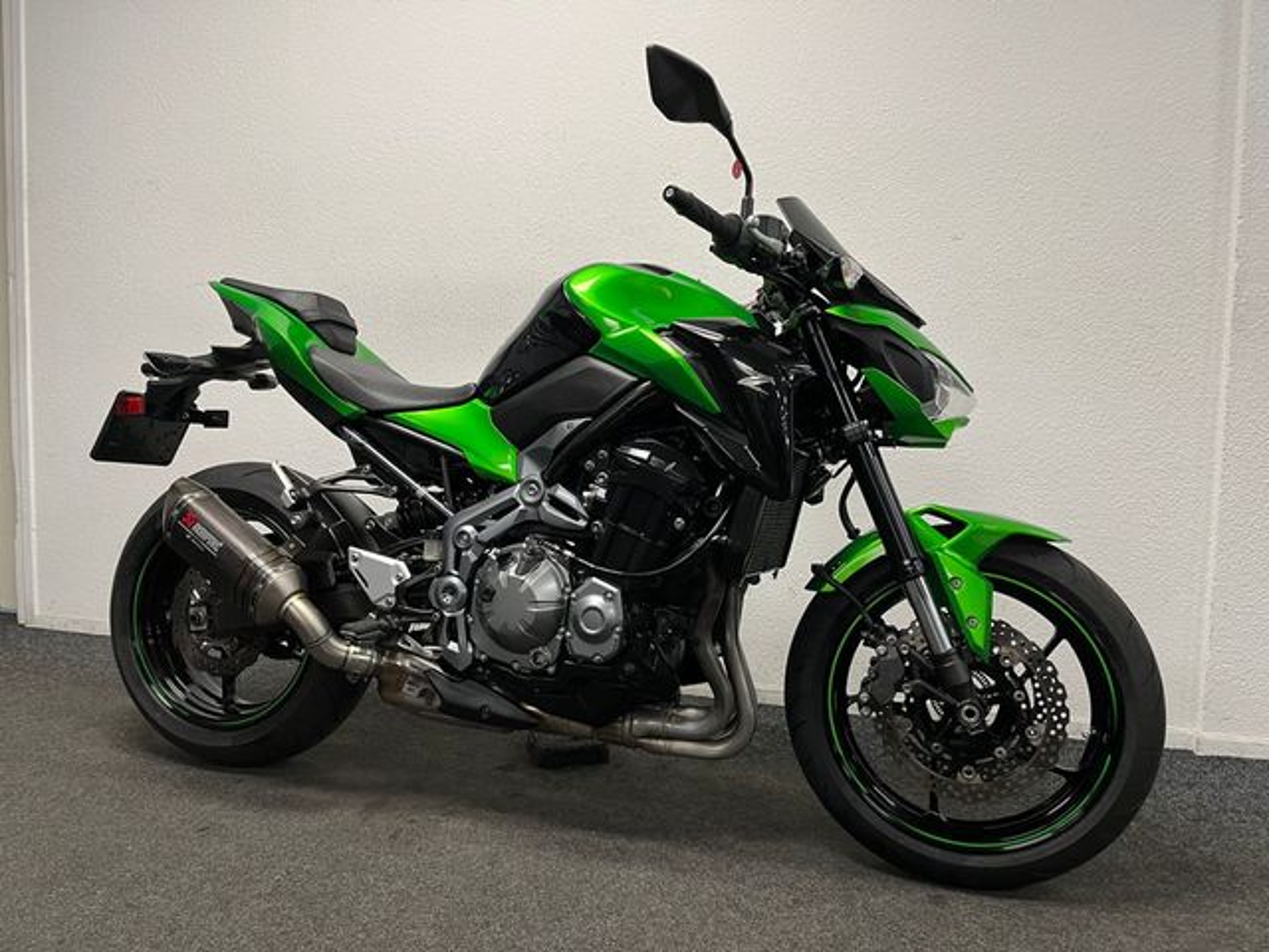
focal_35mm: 26
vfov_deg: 53.1
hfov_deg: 67.3
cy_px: 476
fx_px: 953
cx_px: 634
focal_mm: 5.1
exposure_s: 1/50
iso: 80
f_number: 1.6
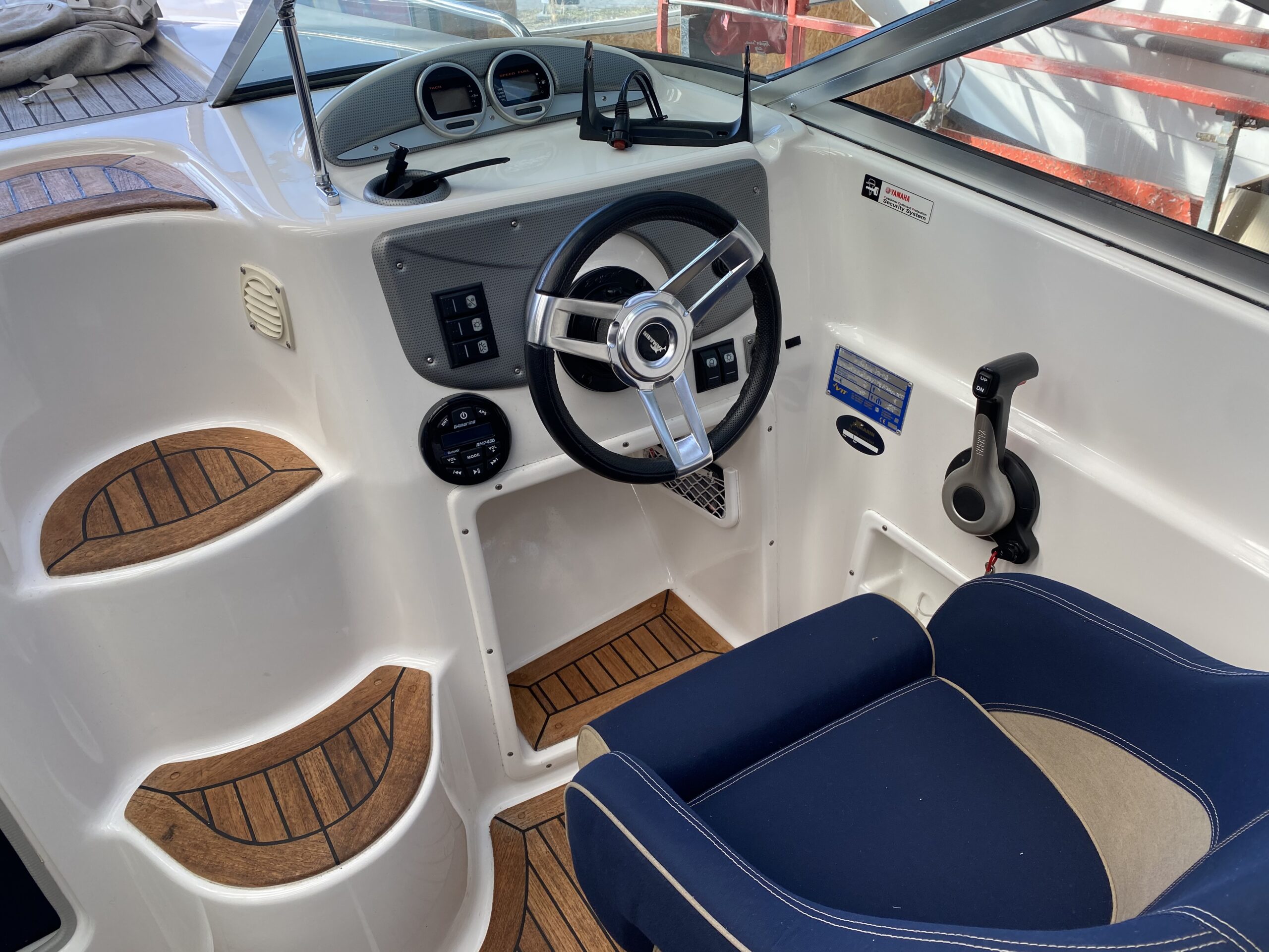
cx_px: 634
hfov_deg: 67.3
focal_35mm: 26
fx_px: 953
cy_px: 476
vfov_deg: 53.1
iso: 32
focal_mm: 4.25
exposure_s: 1/256
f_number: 1.8
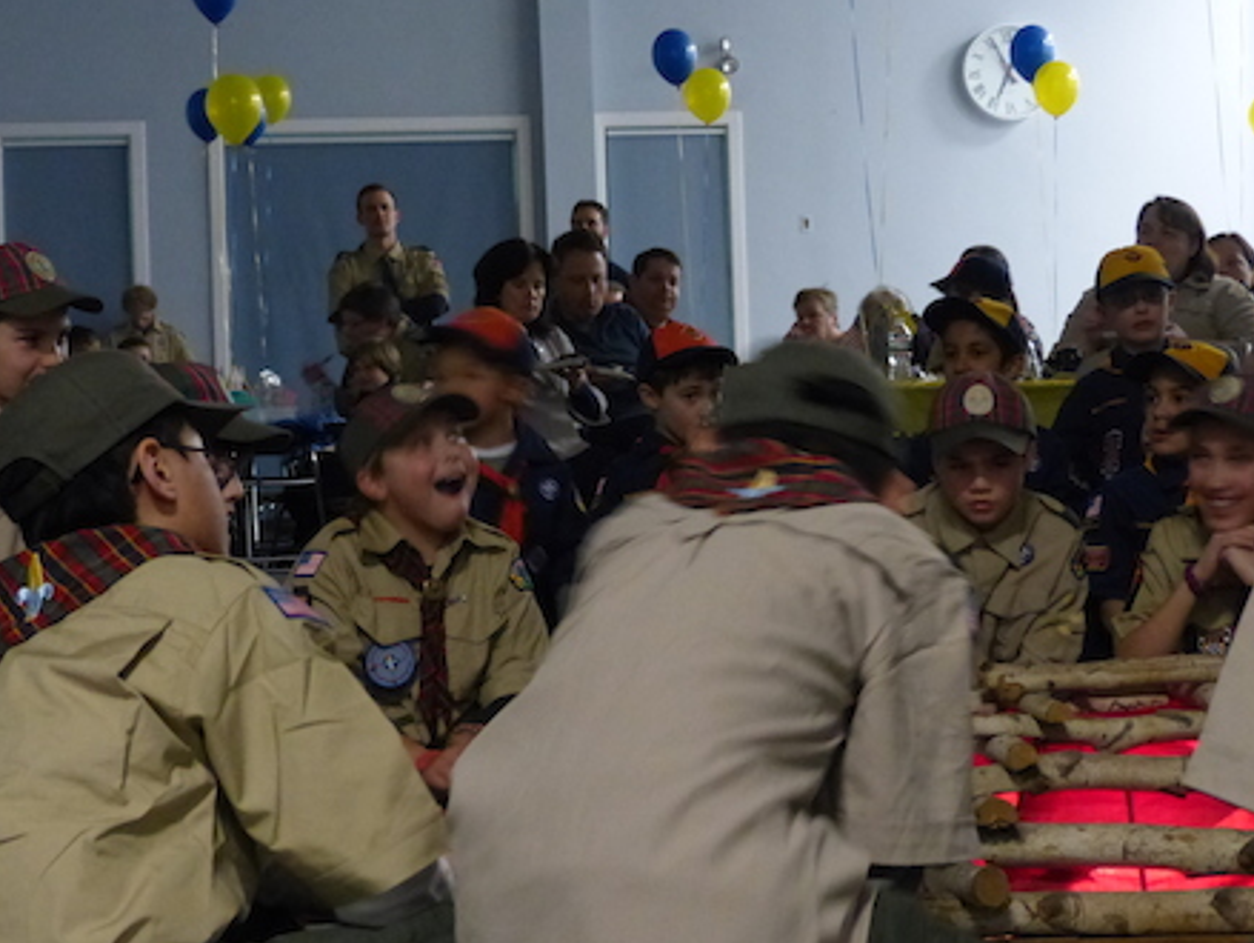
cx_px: 616
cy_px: 443
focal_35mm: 74
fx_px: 2683
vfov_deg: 19.9
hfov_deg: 26.3
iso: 800
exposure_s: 1/8
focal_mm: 10.9
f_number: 2.8
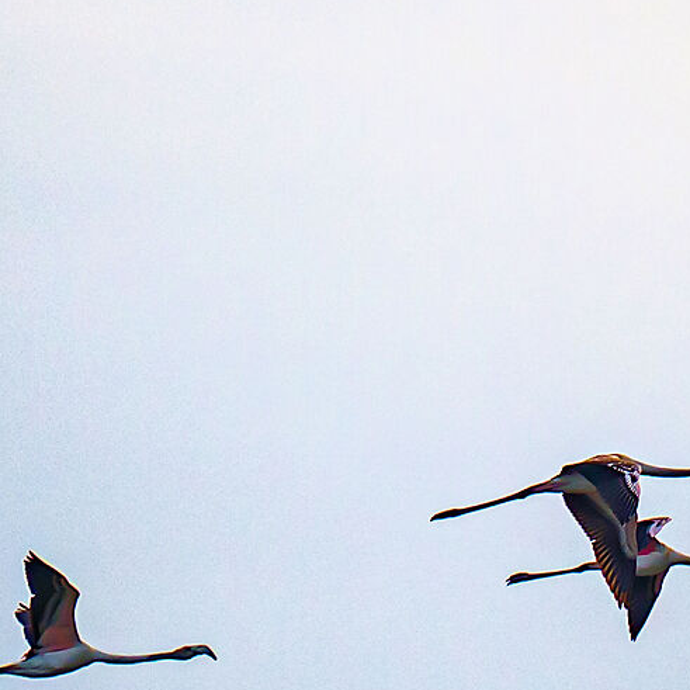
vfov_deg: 1.1
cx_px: 225
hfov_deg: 1.1
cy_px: 642
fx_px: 37458
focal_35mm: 1661
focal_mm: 400
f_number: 5.6
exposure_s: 1/2500
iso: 1000
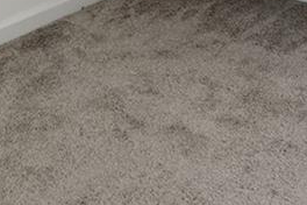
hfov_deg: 23.5
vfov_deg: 13.0
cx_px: 57
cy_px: -254
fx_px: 725
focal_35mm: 85
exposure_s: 1/50
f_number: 8
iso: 125
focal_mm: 14
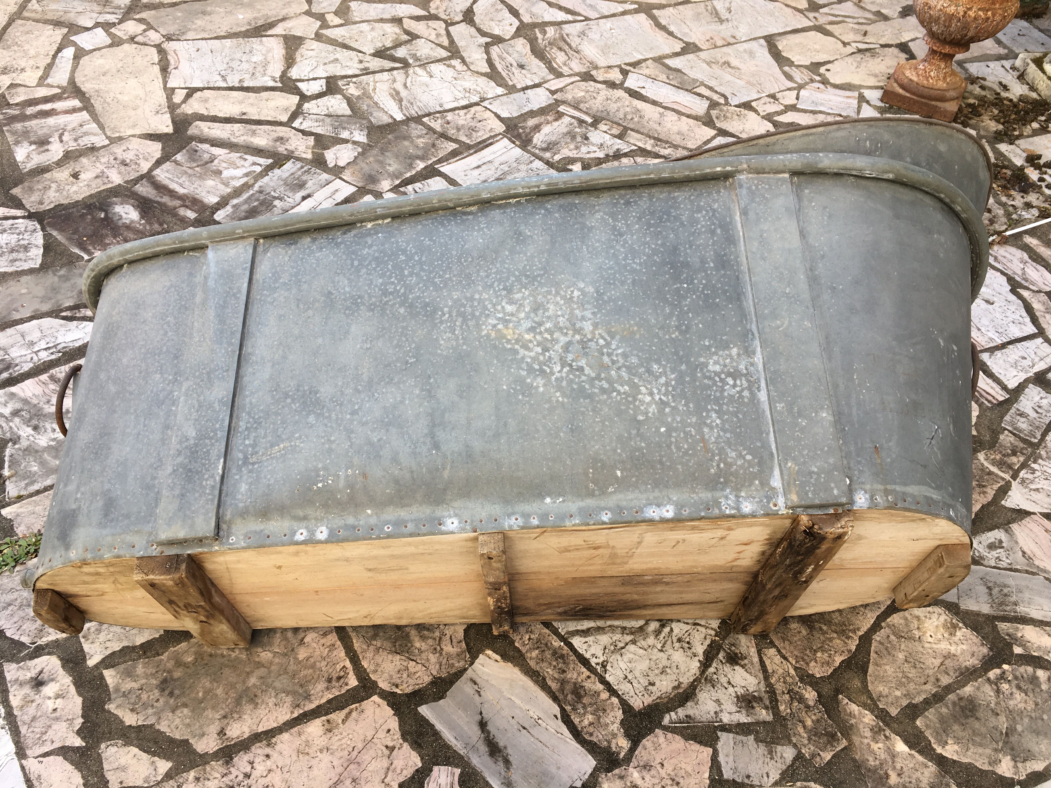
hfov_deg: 61.7
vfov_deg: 48.2
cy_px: 394
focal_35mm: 29
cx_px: 526
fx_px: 880
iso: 25
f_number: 2.2
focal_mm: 4.15
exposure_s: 1/126
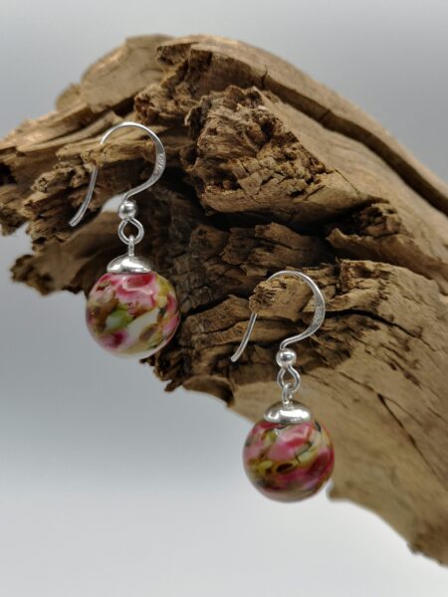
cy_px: 298
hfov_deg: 35.1
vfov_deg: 45.8
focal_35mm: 41
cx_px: 224
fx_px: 707
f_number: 1.8
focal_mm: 3.95
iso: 50
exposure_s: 1/456
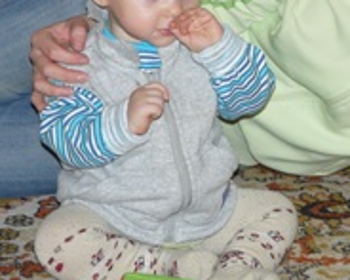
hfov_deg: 10.1
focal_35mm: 190
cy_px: 0
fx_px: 1967
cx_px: 299
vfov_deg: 8.1
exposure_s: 1/30
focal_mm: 13.4
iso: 125
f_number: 3.2
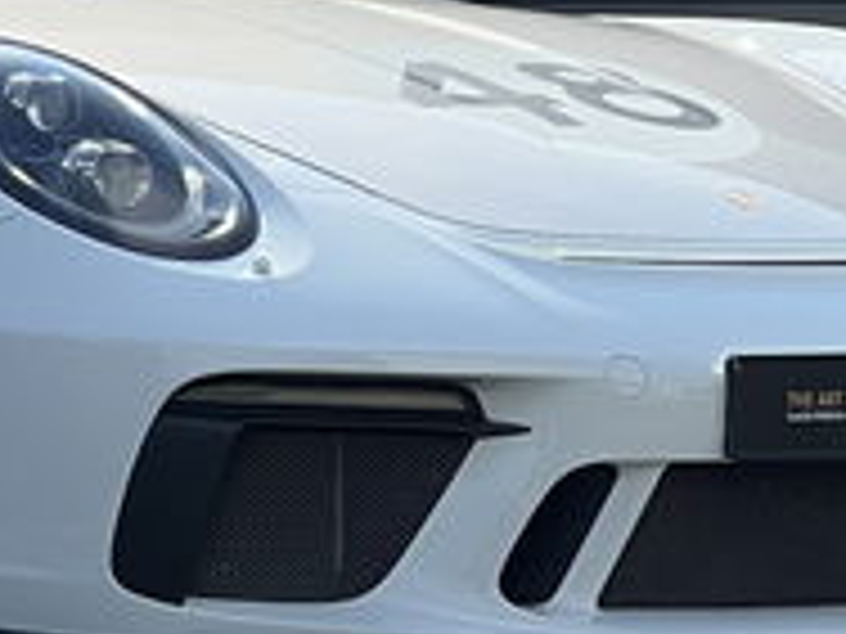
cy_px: 85
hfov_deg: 6.3
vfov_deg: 4.7
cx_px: -153
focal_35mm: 314
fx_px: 7674
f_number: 2.8
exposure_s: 1/442
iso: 32
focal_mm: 9
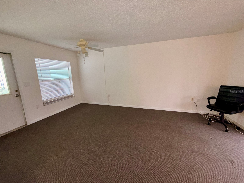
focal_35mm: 14
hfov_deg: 102.1
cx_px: 122
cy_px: 92
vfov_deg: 85.7
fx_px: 99
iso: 125
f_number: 2.2
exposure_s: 1/60
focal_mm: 2.22
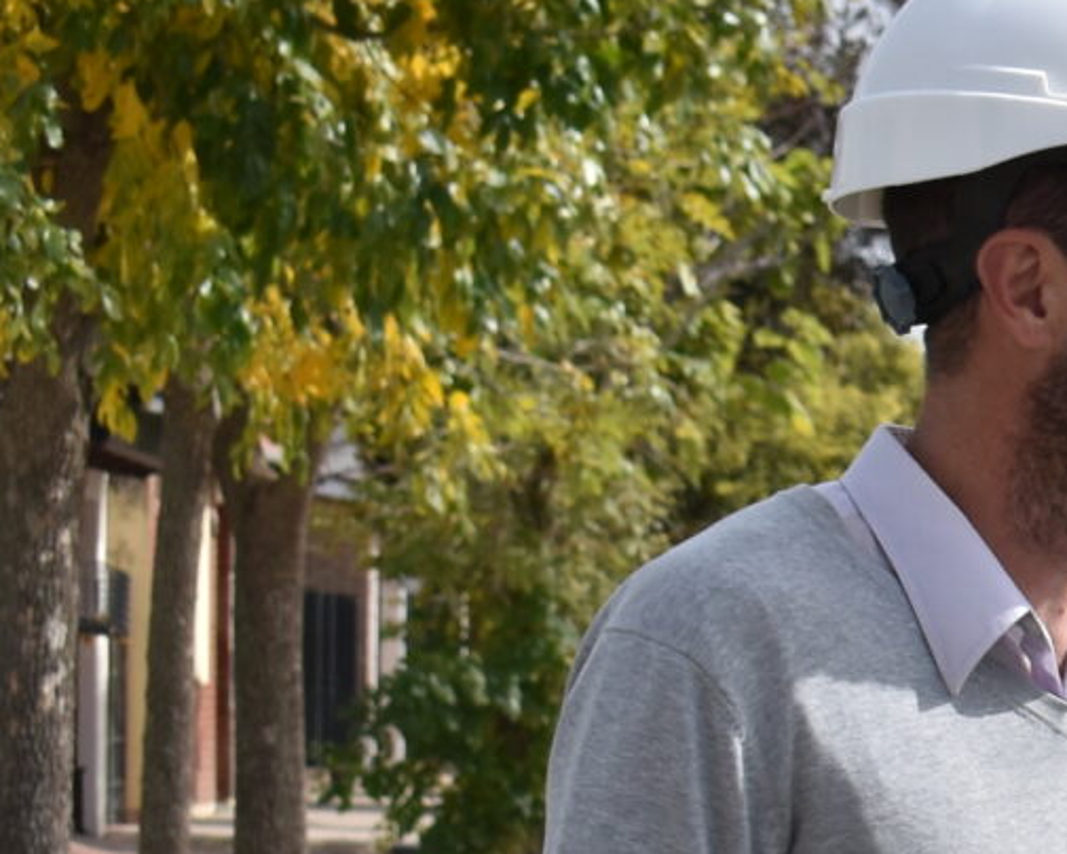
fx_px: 6316
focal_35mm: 200
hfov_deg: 8.8
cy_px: 1310
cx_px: 2535
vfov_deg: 7.6
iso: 200
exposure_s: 1/1250
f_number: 5.6
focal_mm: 28
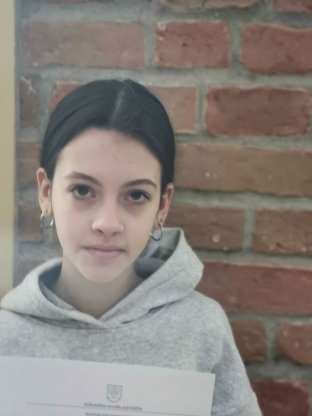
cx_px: 156
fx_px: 973
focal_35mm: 81
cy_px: 208
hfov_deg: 18.2
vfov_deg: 24.1
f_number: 2.4
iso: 200
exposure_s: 1/33.3
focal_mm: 7.48
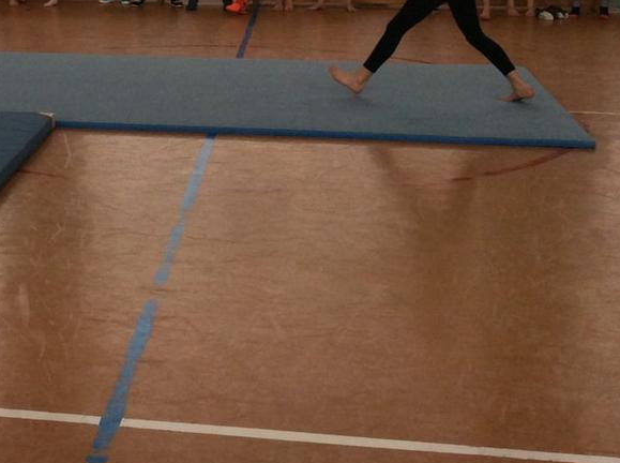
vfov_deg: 19.0
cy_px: -49
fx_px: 1323
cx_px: 61
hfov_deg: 25.5
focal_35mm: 74
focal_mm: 3.3
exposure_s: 1/174
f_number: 2.4
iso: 32
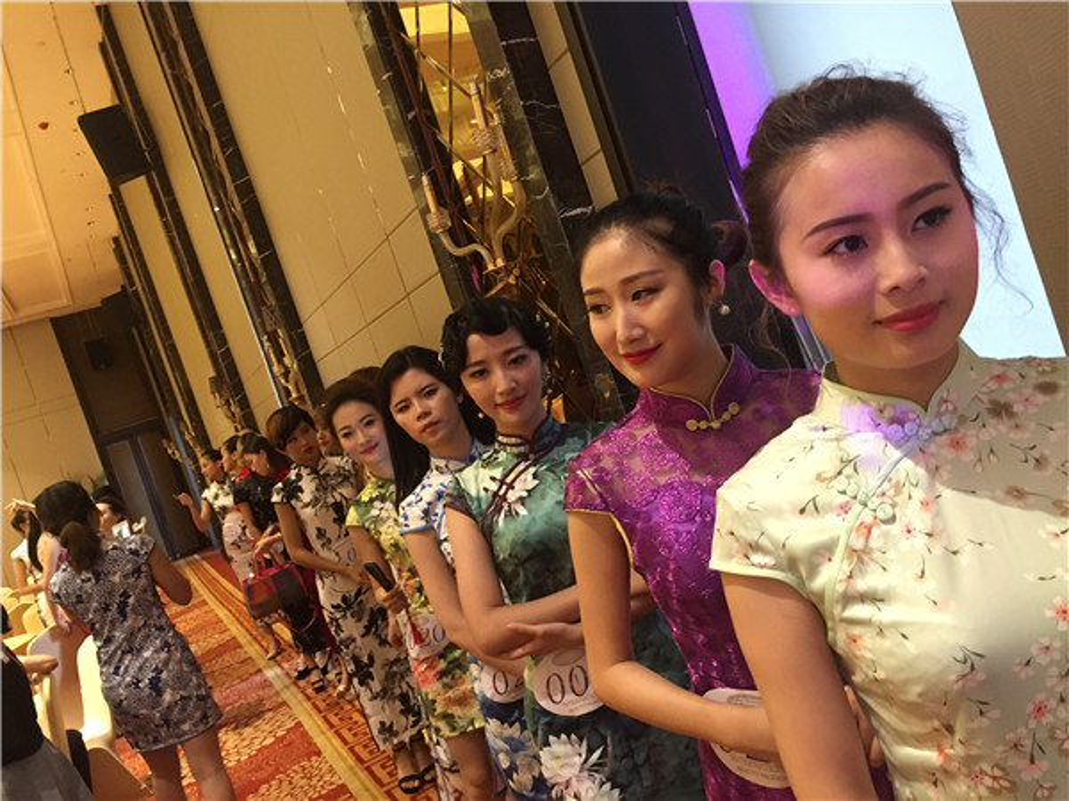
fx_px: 896
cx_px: 534
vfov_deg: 48.2
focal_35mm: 29
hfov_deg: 61.7
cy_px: 400
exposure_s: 1/15
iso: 250
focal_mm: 4.15
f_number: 2.2
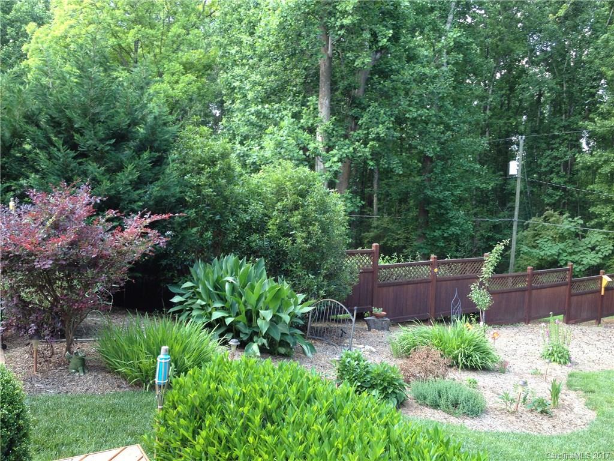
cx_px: 307
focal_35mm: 35
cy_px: 230
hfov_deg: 52.6
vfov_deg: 40.7
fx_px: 621
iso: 50
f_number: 2.4
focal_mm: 4.28
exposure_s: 1/60
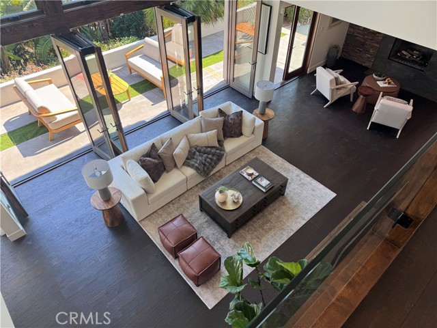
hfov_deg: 71.6
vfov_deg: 56.8
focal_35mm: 24
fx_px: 303
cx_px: 218
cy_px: 164
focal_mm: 6.76
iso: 64
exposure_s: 1/220
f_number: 1.78
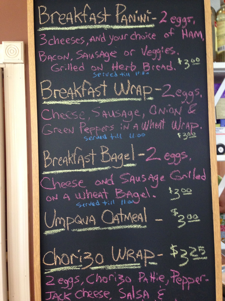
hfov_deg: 42.9
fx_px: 286
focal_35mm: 33
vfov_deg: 55.4
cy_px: 150
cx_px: 112
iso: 200
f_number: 2.4
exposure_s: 1/20
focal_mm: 4.12
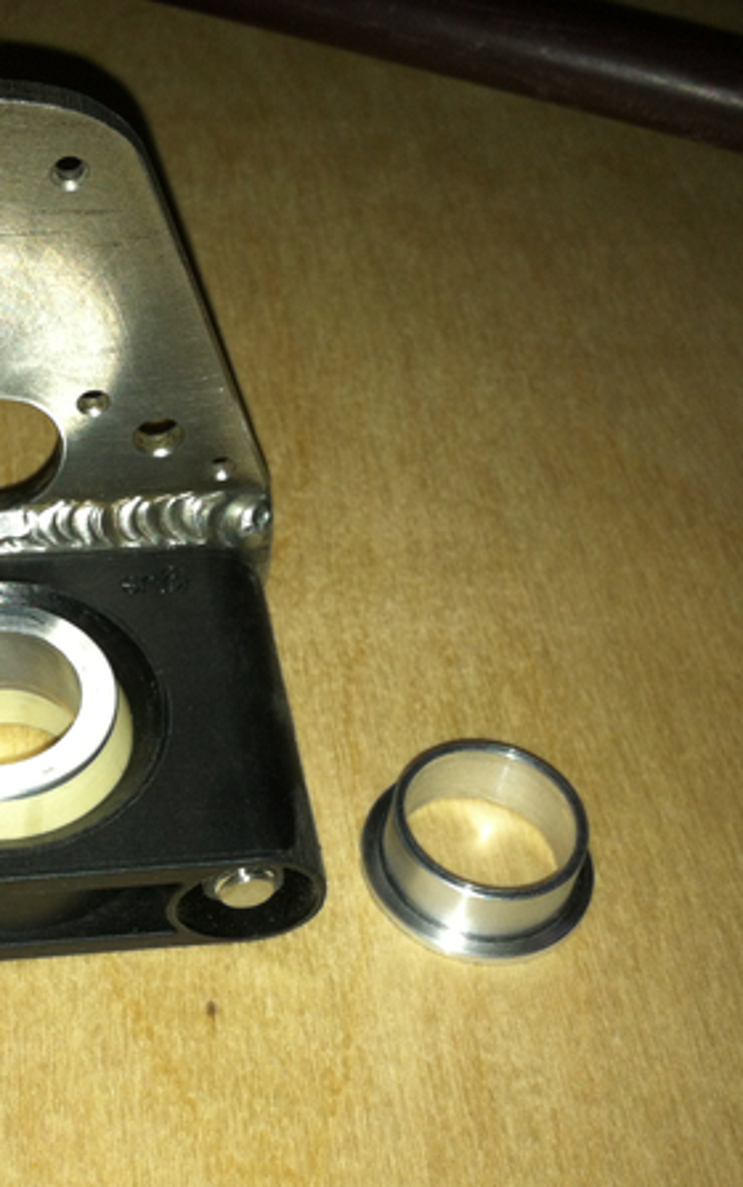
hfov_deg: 24.0
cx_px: 119
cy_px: 619
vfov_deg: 38.2
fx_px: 1714
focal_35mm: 53
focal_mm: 3.85
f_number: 2.8
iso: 80
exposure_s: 1/64
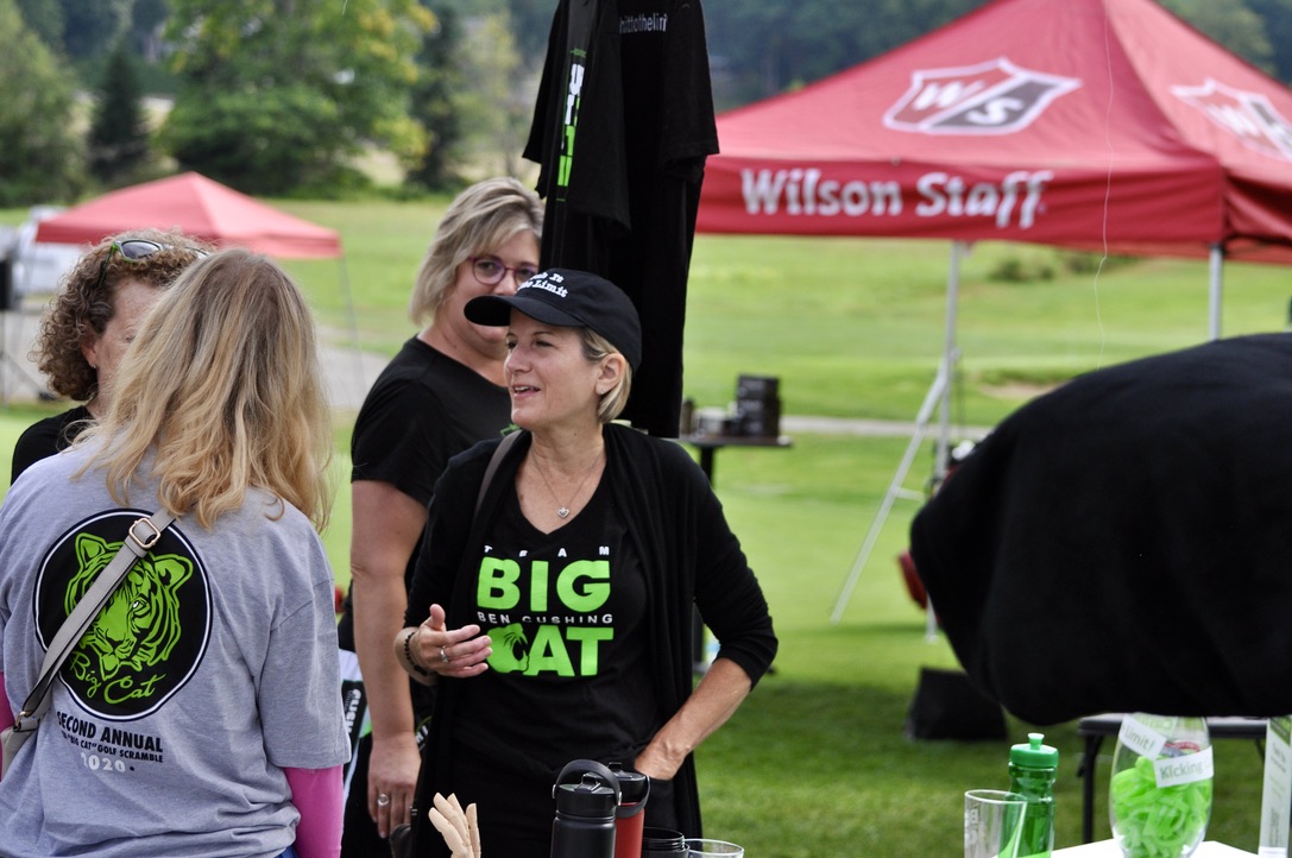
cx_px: 646
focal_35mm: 105
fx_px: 3764
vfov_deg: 13.0
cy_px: 429
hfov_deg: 19.5
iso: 400
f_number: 4.5
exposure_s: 1/1250
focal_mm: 70
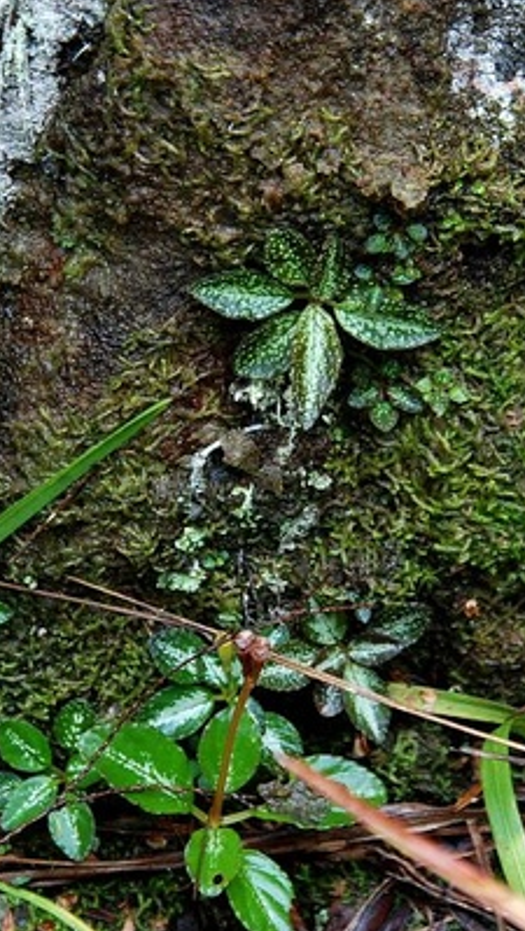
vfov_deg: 13.8
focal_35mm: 156
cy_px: 464
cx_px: 261
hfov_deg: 7.8
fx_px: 3853
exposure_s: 1/100
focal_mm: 66
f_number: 8
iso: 800
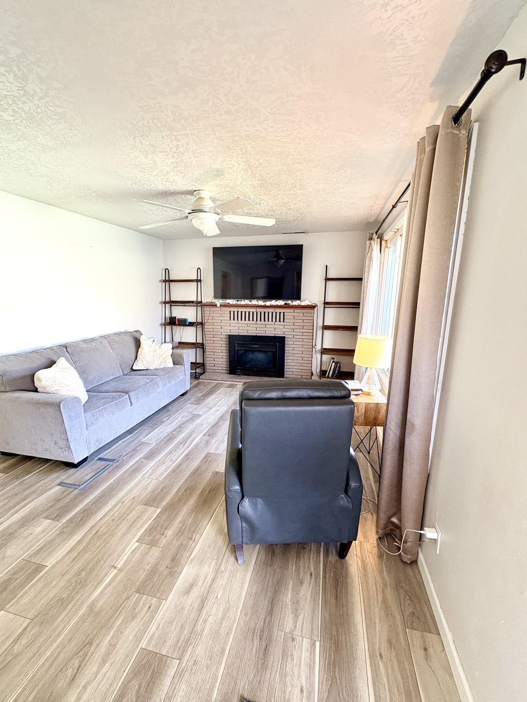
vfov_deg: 98.1
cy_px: 360
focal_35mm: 15
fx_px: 304
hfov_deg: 81.7
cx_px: 255
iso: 250
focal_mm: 2.22
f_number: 2.2
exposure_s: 1/60
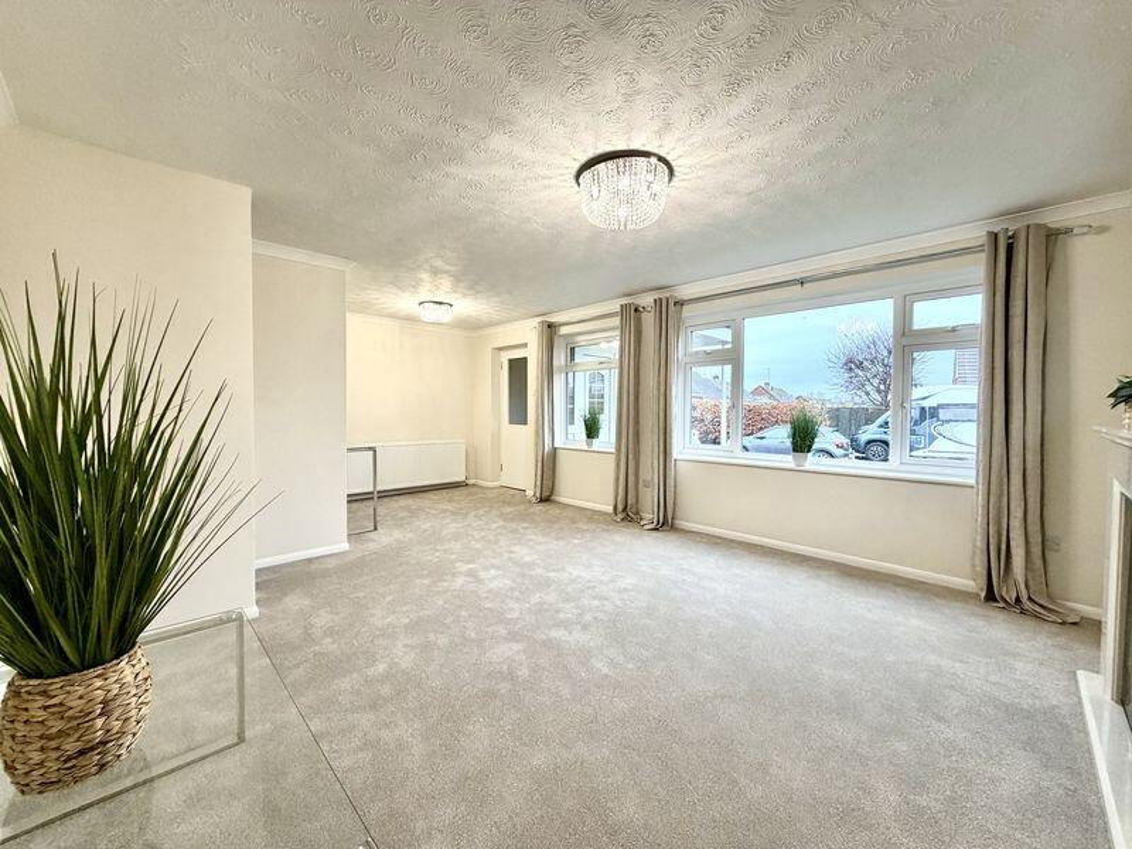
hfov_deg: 102.1
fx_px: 458
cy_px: 424
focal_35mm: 14
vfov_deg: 85.7
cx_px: 566
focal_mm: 2.22
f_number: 2.2
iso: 160
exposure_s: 1/100
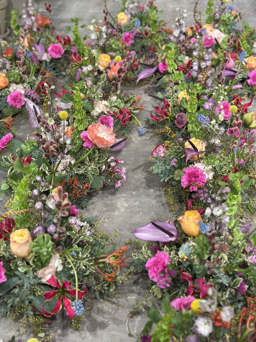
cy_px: 171
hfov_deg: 30.3
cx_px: 128
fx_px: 473
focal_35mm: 48
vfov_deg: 39.7
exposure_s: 1/100
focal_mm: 6.86
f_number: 1.78
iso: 125
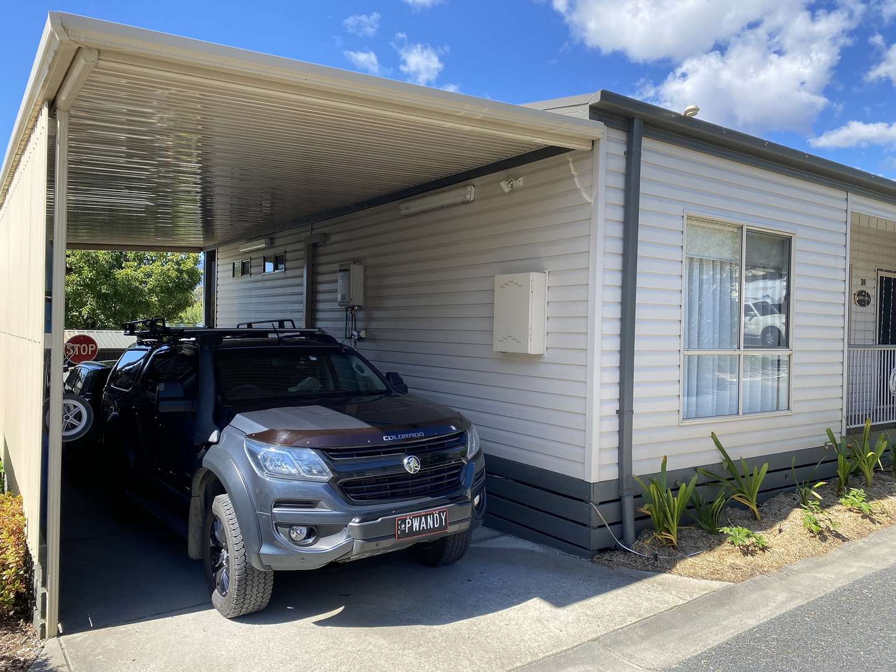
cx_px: 448
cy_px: 336
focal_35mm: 26
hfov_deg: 67.3
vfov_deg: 53.1
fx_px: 673
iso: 32
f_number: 1.8
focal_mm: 4.25
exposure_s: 1/762
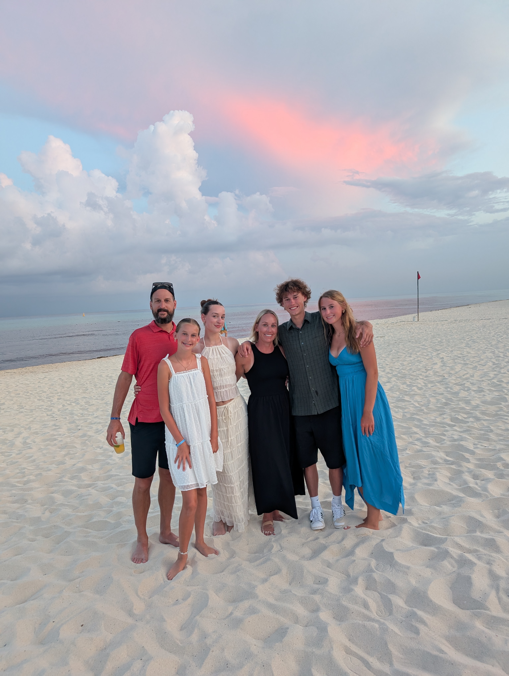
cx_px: 254
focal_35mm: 24
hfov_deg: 56.9
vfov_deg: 71.5
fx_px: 469
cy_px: 338
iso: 141
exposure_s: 1/23.8
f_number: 1.68
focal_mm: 6.9
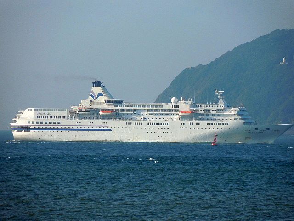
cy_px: 110
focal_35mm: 350
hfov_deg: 5.7
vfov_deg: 4.2
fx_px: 2973
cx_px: 147
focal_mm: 63
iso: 125
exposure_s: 1/640
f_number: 5.9
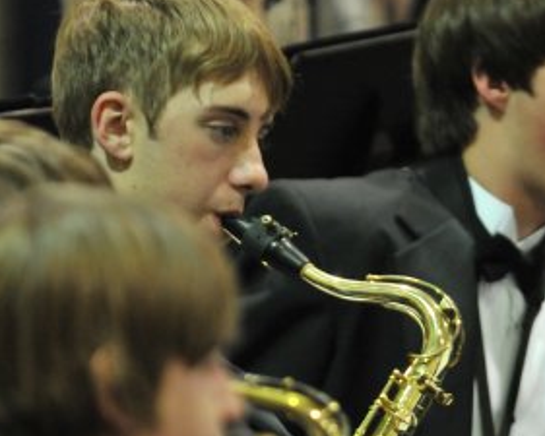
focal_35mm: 601
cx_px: 259
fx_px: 9697
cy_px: 353
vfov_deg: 2.6
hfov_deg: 3.2
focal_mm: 200
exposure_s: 1/80
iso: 1250
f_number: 2.8
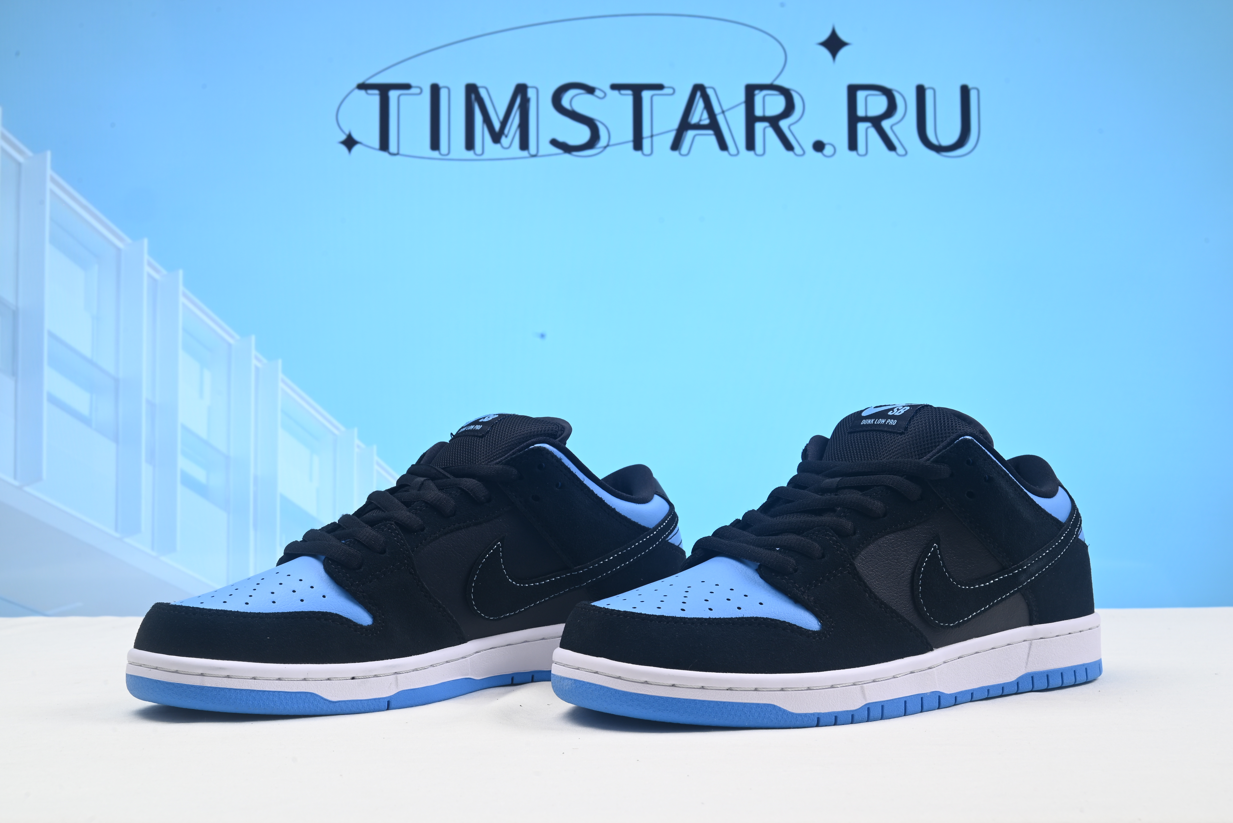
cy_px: 412
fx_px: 1405
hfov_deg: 47.4
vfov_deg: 32.7
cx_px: 616
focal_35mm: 41
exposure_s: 1/2
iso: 100
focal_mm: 41
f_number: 16
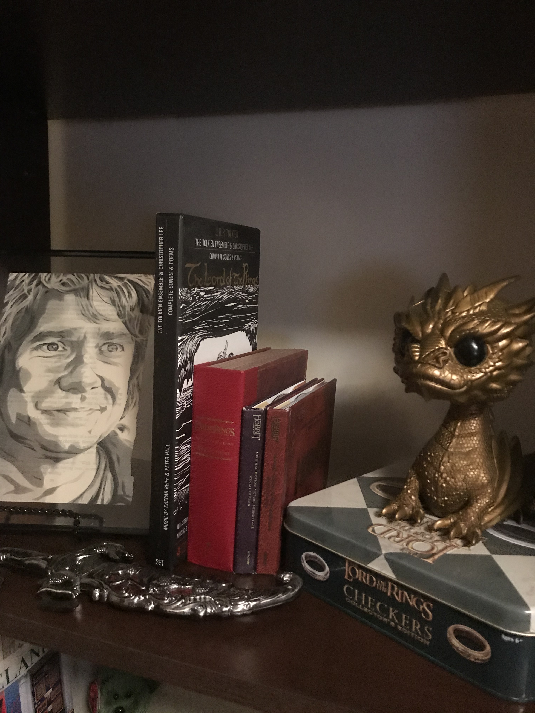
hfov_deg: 49.7
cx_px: 268
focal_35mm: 28
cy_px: 356
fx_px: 577
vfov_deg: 63.4
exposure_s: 1/5
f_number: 1.8
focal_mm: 3.99
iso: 100
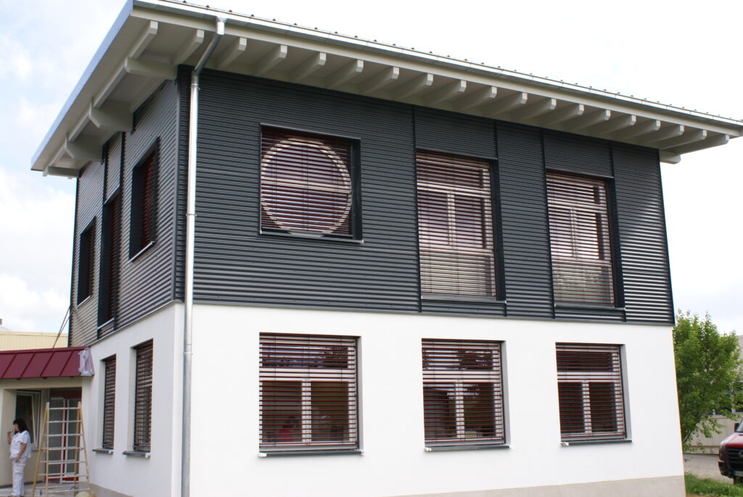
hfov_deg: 49.5
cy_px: 248
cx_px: 372
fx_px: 806
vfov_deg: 34.3
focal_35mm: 39
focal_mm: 26
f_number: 9
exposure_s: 1/80
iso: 100
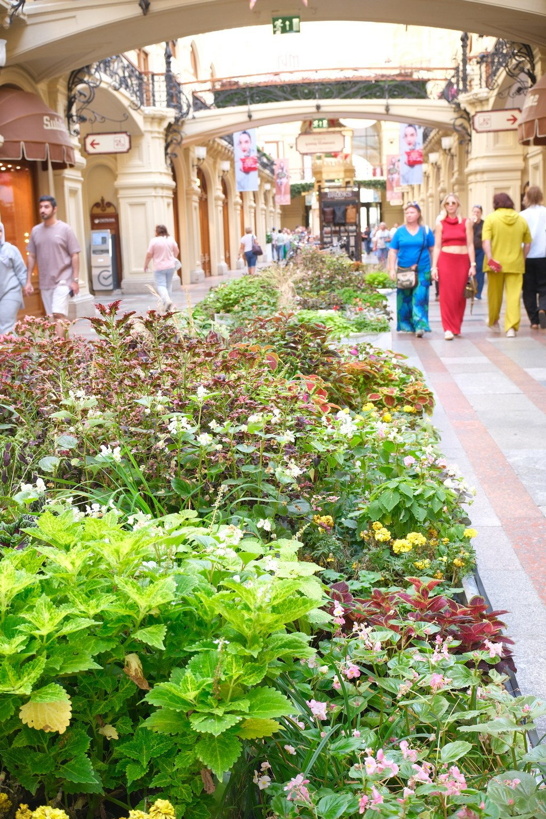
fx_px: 933
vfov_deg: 47.4
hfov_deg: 32.6
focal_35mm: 41
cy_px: 410
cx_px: 273
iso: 640
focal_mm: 27
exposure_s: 1/26
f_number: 5.6
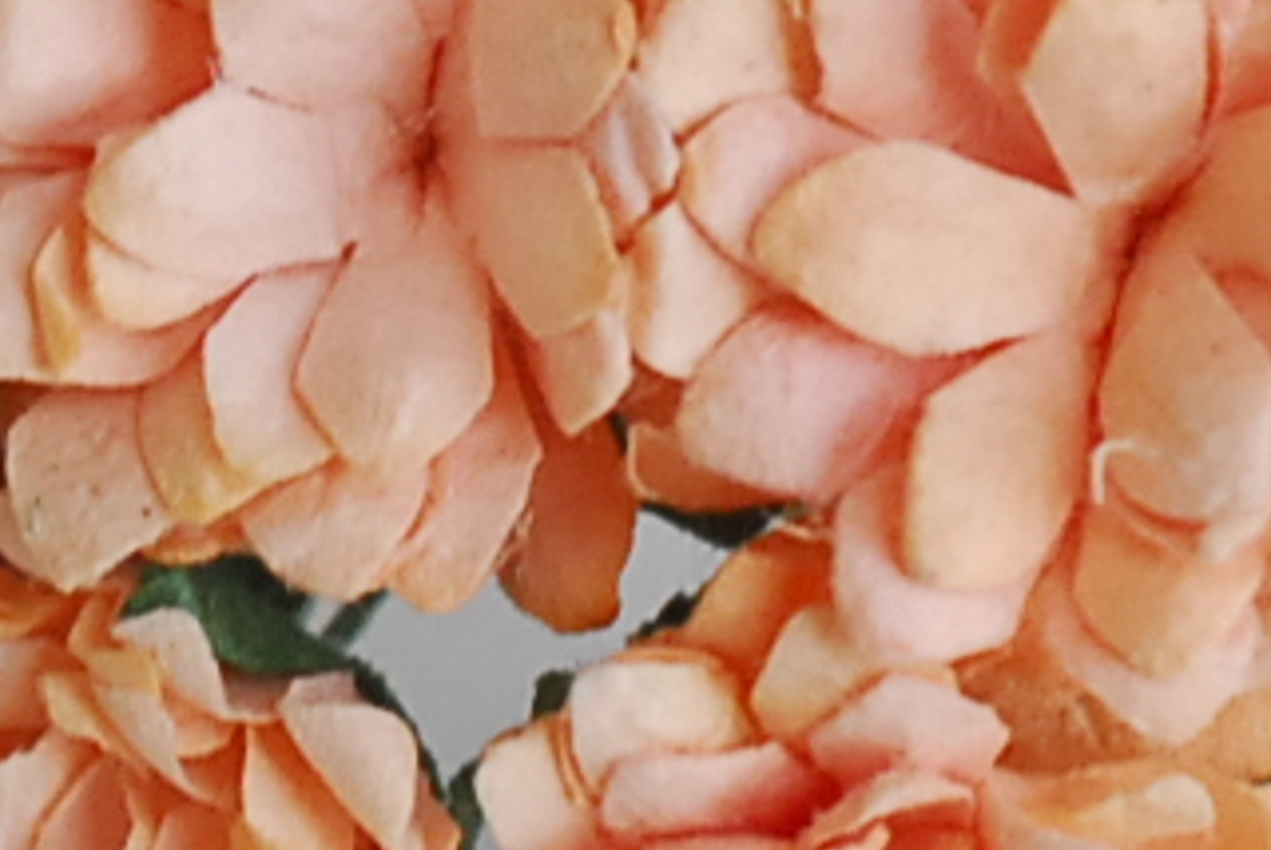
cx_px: -786
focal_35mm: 363
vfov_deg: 3.8
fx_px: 12827
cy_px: -119
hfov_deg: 5.6
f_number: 5.6
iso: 640
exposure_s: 1/160
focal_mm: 40
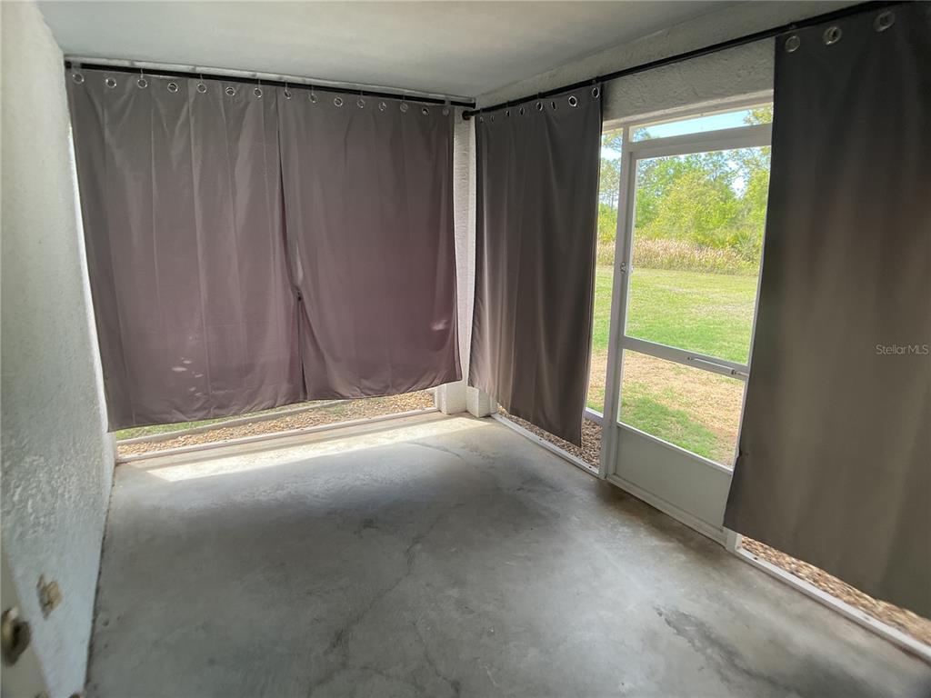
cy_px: 349
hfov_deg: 61.7
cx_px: 466
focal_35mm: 29
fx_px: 780
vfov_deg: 48.2
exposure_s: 1/120
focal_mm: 3
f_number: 1.8
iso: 25
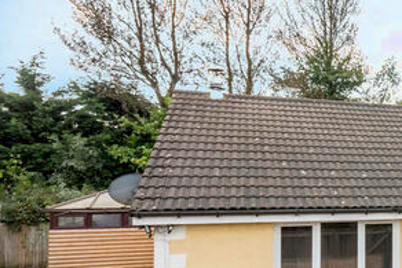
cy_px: 102
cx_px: 434
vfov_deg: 36.7
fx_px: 402
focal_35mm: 36
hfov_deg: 42.7
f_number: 10
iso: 640
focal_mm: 10
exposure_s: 1/400
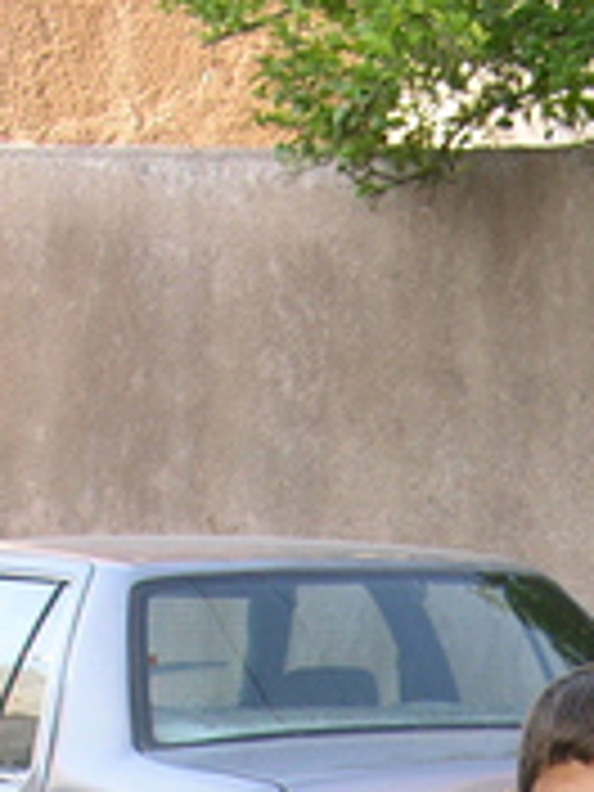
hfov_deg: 5.2
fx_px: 6475
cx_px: 889
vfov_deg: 6.8
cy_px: 1512
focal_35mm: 283
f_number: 4.2
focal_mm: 18
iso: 50
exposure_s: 1/48
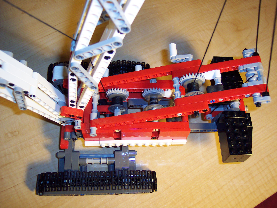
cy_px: 104
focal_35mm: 38
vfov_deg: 37.7
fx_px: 304
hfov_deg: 49.0
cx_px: 138
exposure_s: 1/60
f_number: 2.8
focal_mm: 8
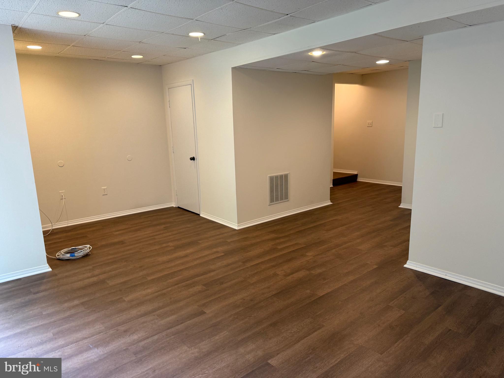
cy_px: 189
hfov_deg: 71.6
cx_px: 252
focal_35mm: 24
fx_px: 349
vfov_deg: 56.8
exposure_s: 1/60
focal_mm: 6.76
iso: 125
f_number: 1.78
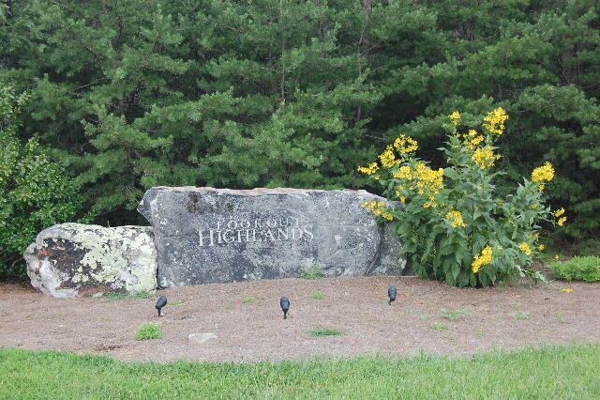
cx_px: 300
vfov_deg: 28.0
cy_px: 200
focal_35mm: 48
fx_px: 800
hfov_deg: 41.1
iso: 400
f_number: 8
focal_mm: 32
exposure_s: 1/50
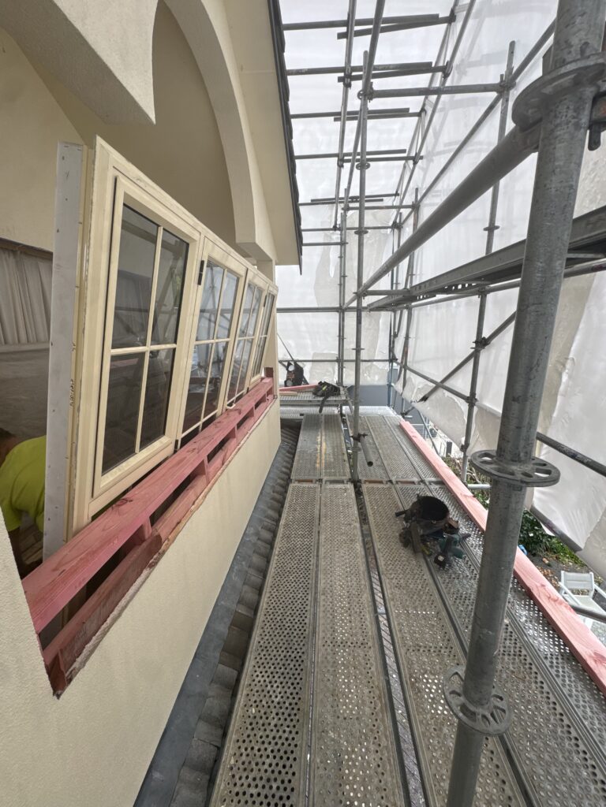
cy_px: 404
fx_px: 327
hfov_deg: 85.7
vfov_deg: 102.1
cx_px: 303
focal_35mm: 14
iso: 40
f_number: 2.2
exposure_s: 1/220
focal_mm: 2.22
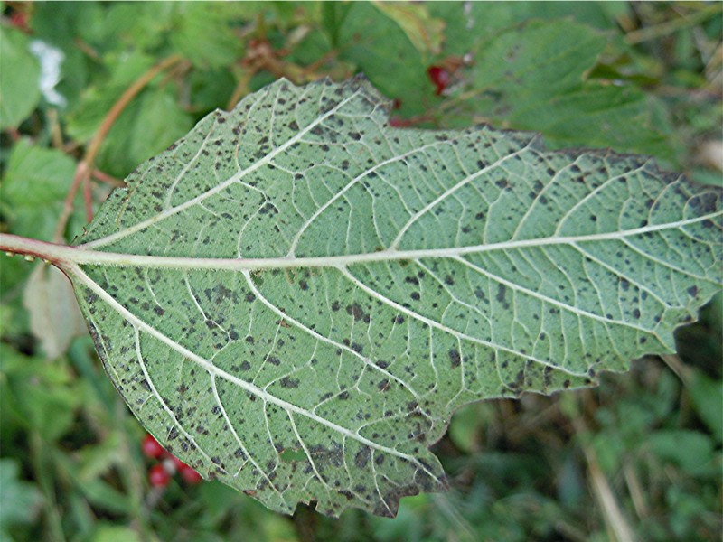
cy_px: 271
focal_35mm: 30
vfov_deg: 46.8
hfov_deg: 60.0
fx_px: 627
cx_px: 362
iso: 100
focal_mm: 5.4
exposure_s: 1/160
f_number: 3.5
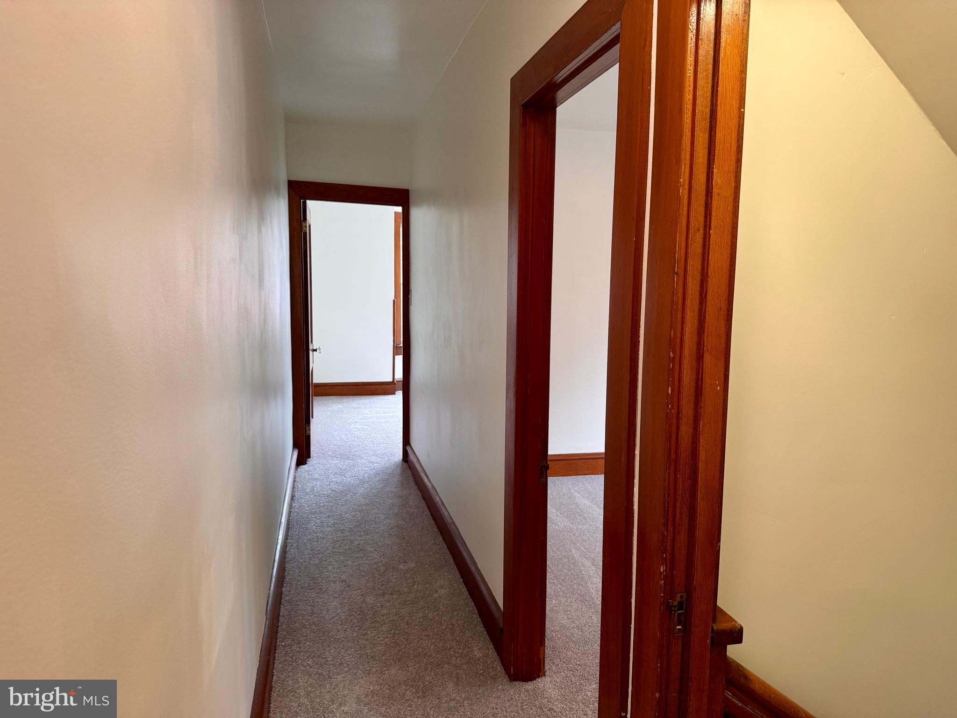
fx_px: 664
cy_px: 359
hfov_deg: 71.6
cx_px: 478
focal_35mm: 24
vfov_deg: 56.8
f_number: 1.78
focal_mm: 6.76
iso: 160
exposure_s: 1/120
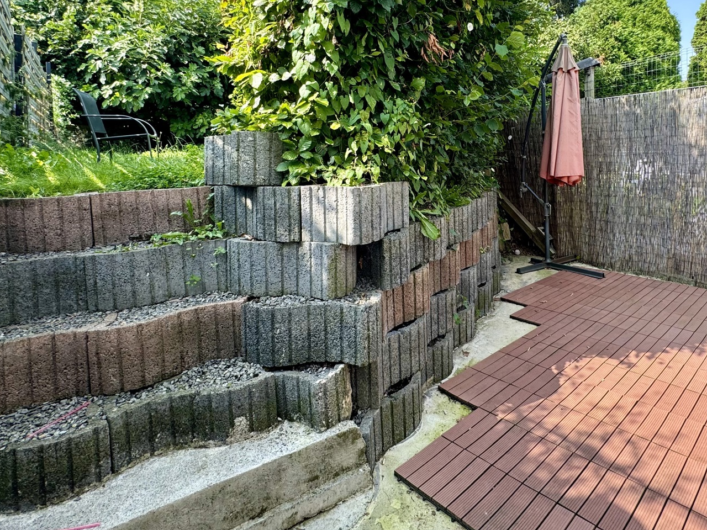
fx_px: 429
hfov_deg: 78.0
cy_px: 180
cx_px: 426
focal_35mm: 21
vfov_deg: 62.0
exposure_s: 1/170
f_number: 2.2
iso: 40
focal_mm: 2.22
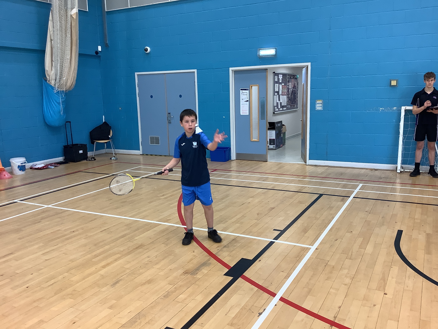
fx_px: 392
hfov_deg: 58.4
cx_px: 219
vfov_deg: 45.4
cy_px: 164
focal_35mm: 31
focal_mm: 3.3
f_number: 2.4
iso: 80
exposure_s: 1/50
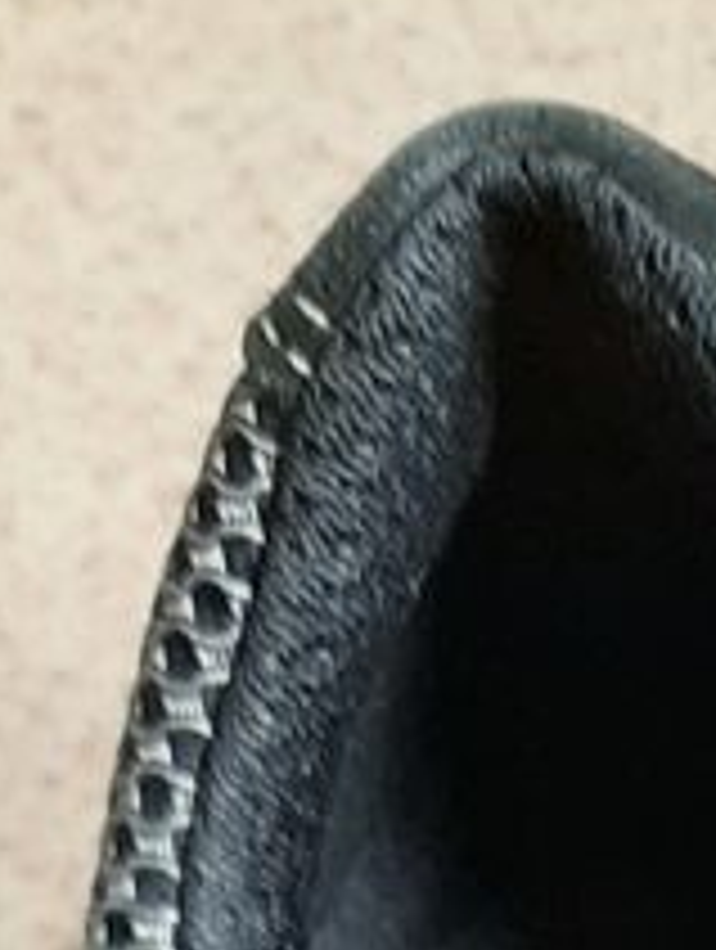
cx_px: 1157
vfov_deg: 13.2
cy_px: 2058
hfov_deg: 11.5
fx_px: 3382
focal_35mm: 123
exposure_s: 1/33
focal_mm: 3.93
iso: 160
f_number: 1.7
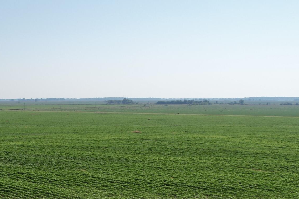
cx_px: 47
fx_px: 482
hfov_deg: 33.2
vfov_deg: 22.2
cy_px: 212
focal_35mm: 58
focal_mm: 8.38
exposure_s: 1/3000
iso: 100
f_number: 2.8
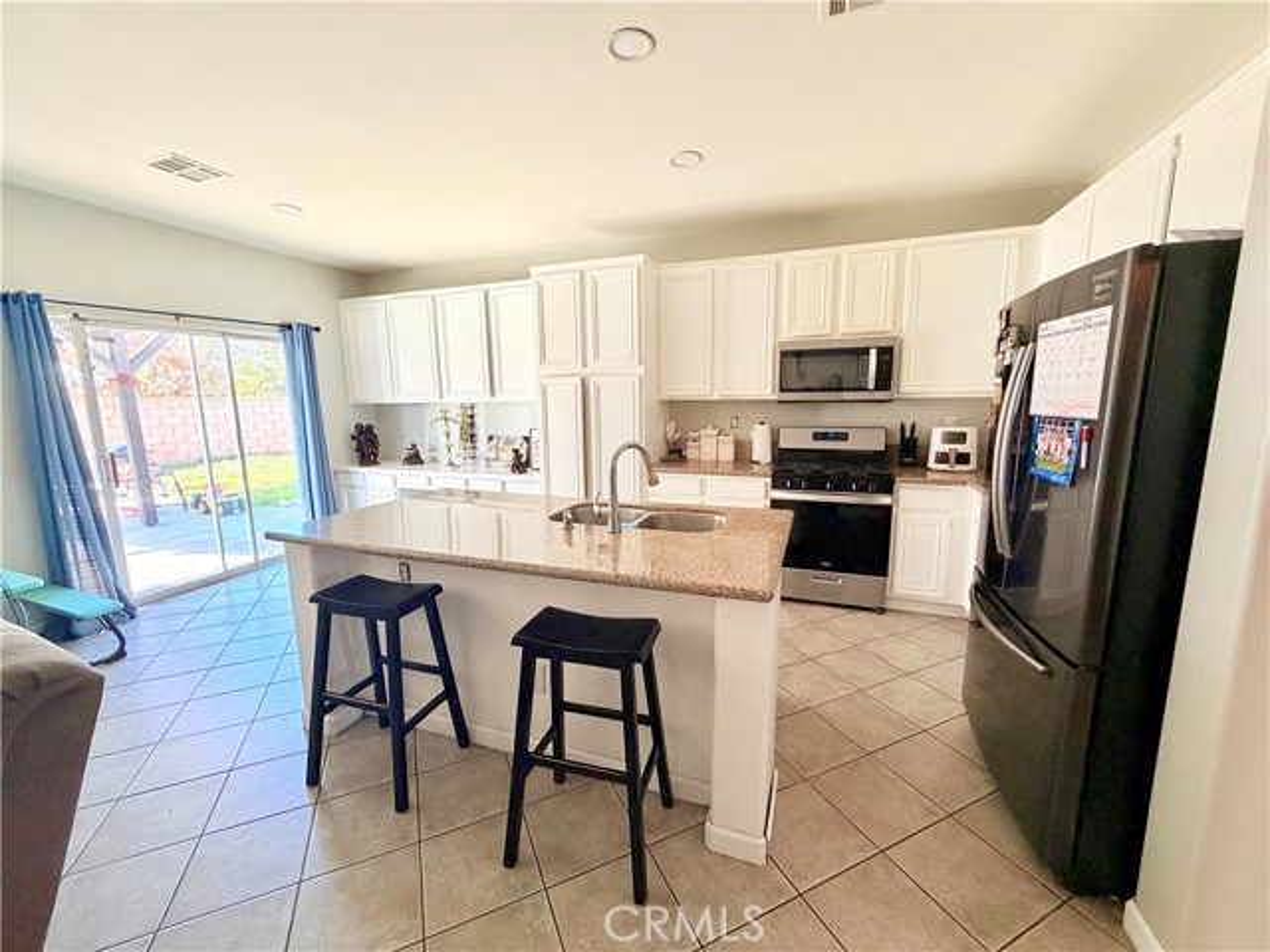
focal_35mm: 14
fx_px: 514
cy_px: 476
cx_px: 635
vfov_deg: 85.7
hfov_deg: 102.1
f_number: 2.2
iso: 320
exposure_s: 1/120
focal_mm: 2.22
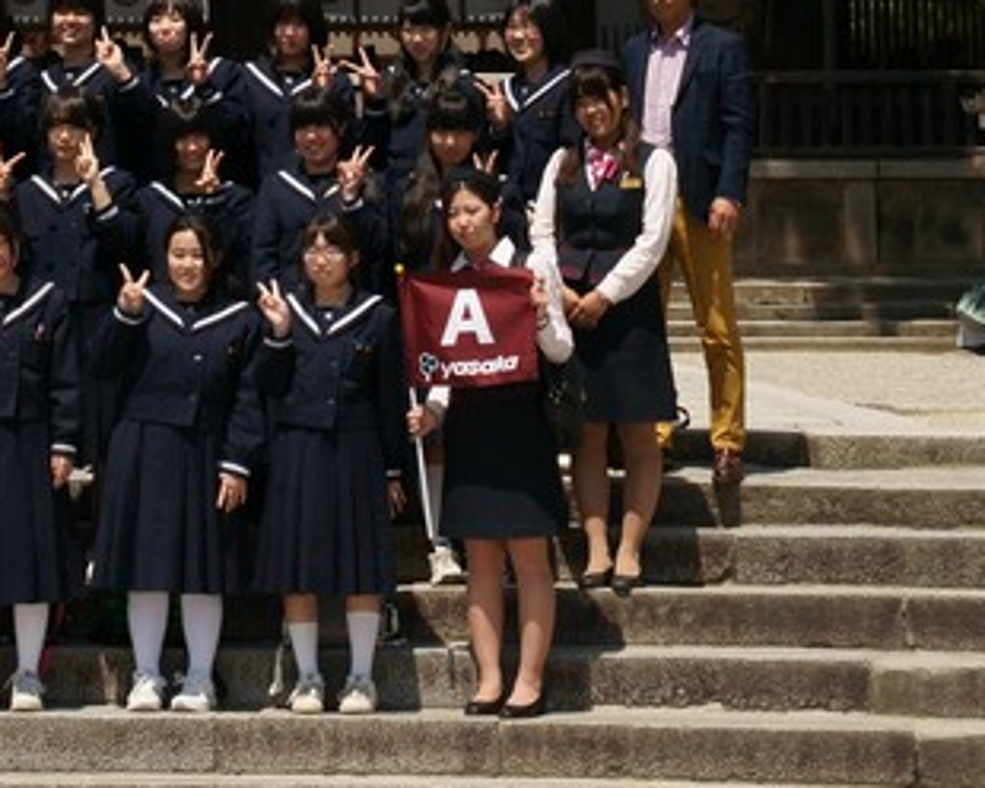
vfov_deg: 9.6
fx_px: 4577
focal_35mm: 157
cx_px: 141
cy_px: -365
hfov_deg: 12.2
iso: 400
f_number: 11
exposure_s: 1/640
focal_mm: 45
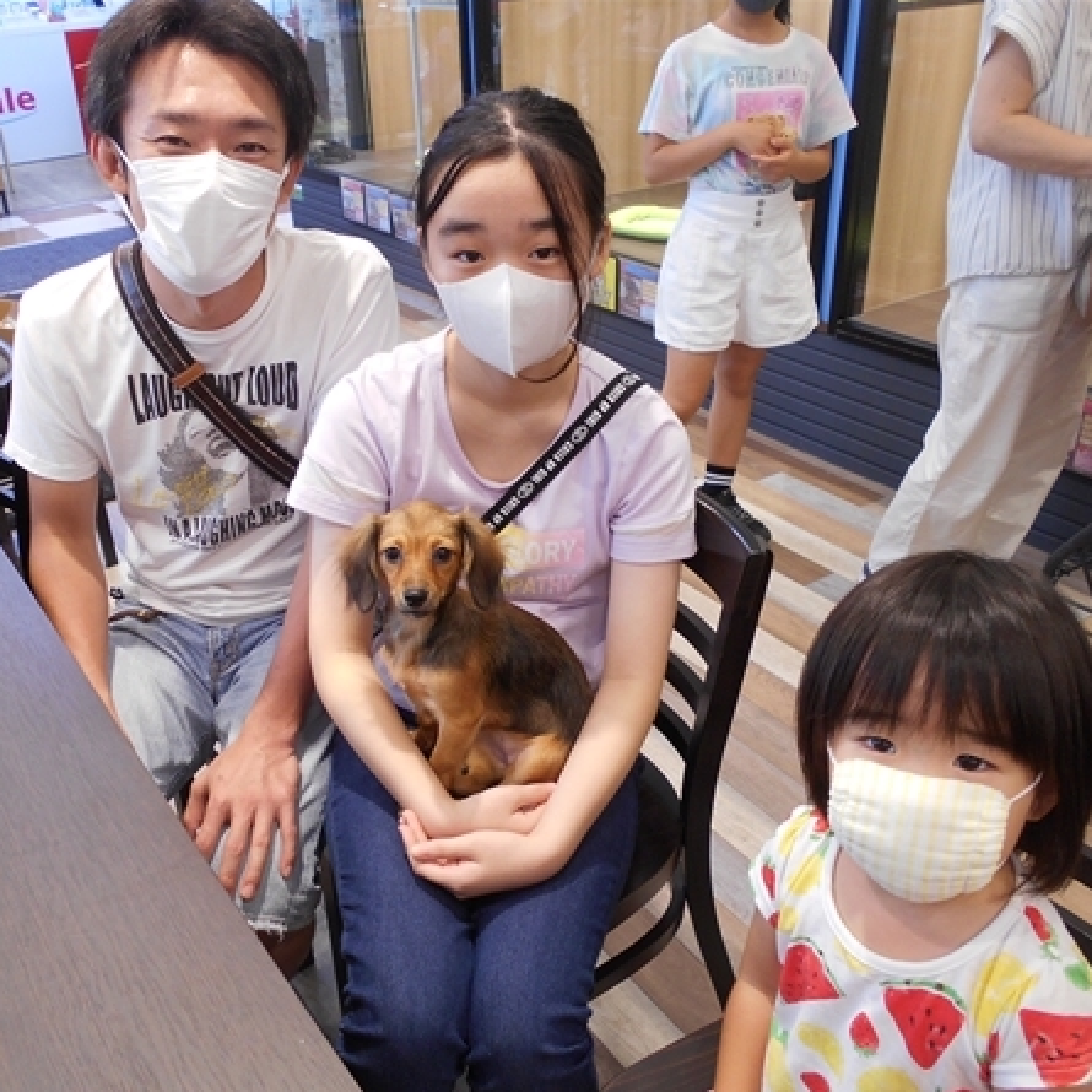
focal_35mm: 31
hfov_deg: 52.4
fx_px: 1106
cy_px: 550
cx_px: 491
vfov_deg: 52.5
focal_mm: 4.6
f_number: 3.2
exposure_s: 1/30
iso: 140
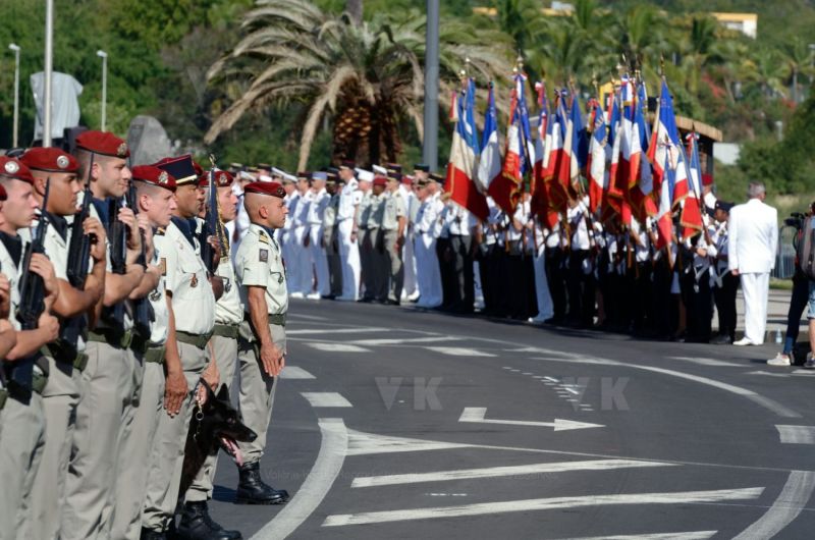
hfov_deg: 7.1
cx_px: 408
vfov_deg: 4.7
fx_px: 6609
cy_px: 270
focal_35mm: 292
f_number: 8
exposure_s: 1/640
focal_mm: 195
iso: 160
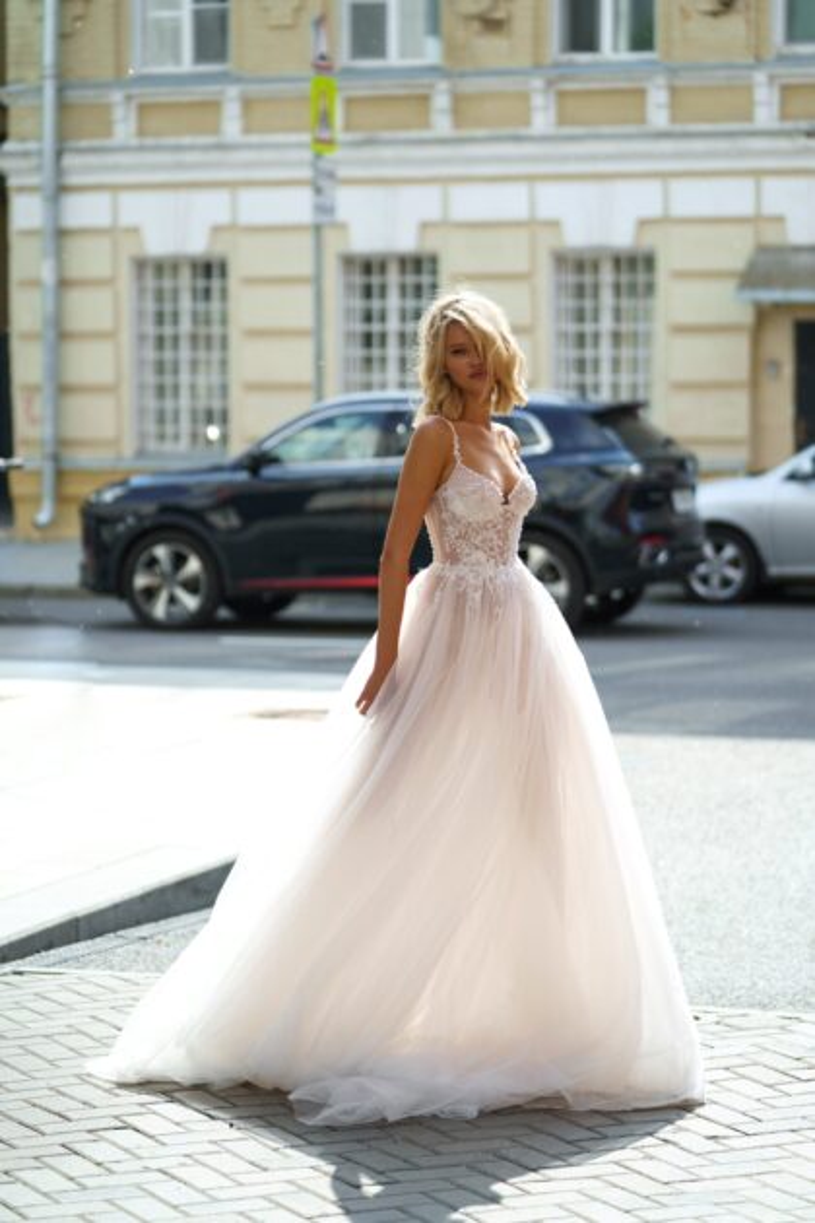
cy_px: 612
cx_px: 408
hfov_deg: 13.6
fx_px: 3430
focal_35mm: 101
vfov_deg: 20.2
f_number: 2.8
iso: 320
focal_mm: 101
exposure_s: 1/1600
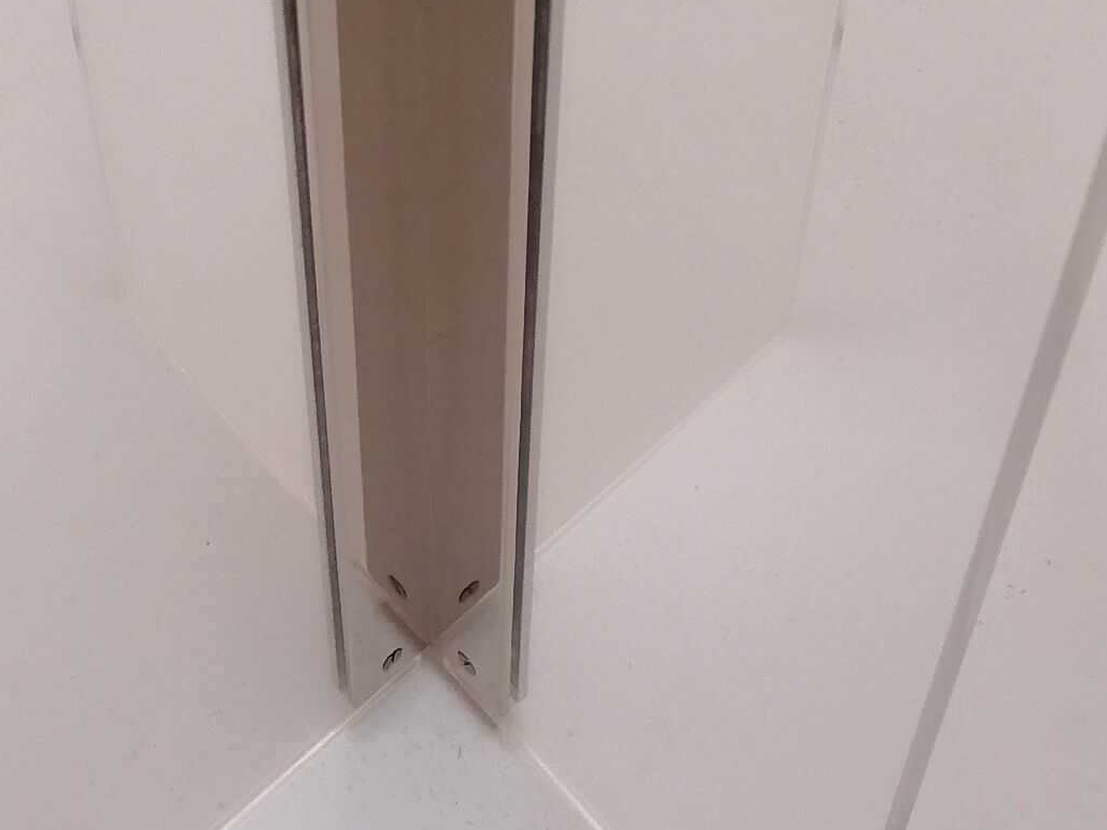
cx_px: 421
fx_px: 2622
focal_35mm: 82
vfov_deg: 16.6
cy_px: -370
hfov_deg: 23.8
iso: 160
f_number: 1.8
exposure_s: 1/33.3
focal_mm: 5.4
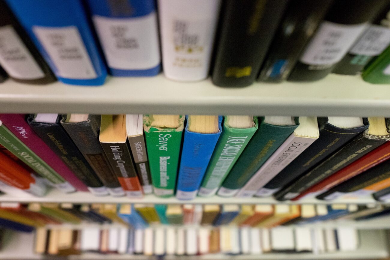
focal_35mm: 35
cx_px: 195
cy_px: 130
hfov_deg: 54.4
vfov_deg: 37.9
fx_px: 379
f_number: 4.5
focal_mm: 23
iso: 6400
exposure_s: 1/125
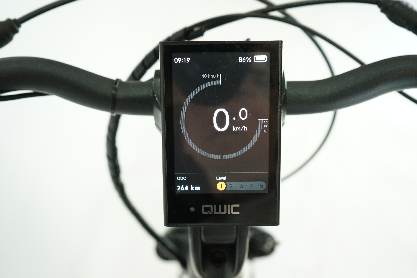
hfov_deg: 50.7
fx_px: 440
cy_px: 139
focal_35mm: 38
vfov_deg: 35.1
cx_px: 208
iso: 2500
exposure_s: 1/200
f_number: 5.6
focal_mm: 38
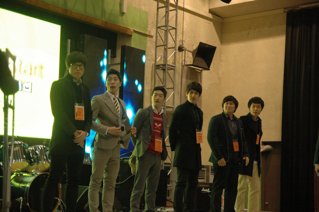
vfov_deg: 19.7
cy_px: 106
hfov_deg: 29.3
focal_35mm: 69
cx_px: 160
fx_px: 611
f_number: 2.8
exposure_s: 1/80
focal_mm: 46
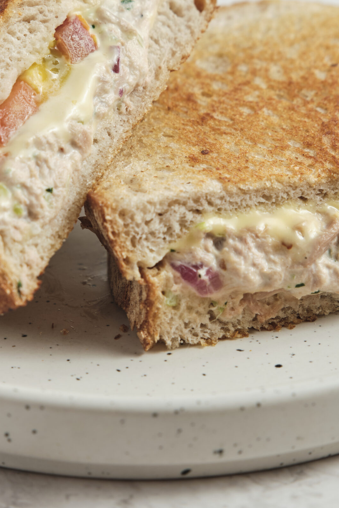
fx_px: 2372
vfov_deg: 12.2
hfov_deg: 8.2
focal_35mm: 168
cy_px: 200
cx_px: 158
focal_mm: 70
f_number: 5.6
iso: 160
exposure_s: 1/250
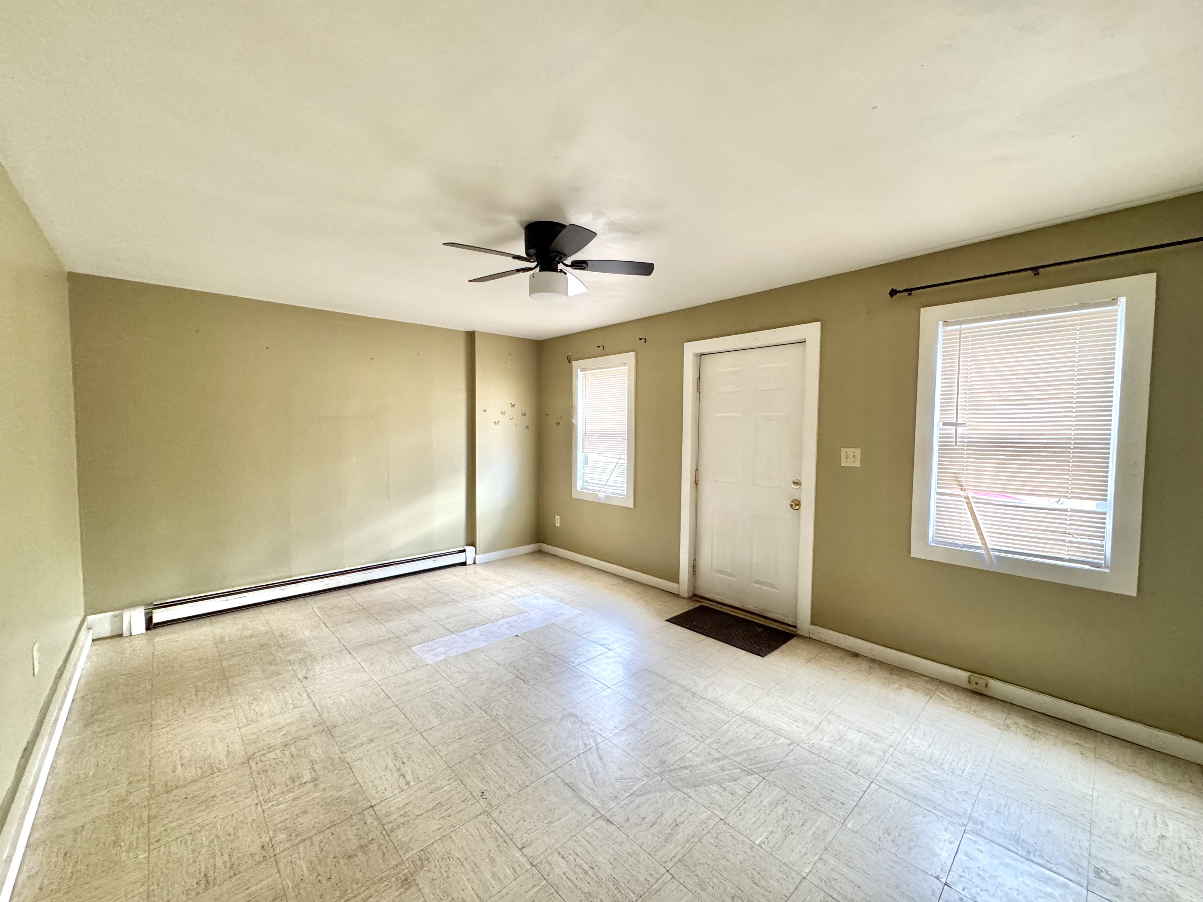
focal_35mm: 14
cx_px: 602
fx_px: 487
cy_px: 451
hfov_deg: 102.1
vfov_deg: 85.7
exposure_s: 1/60
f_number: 2.2
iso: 400
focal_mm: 2.22
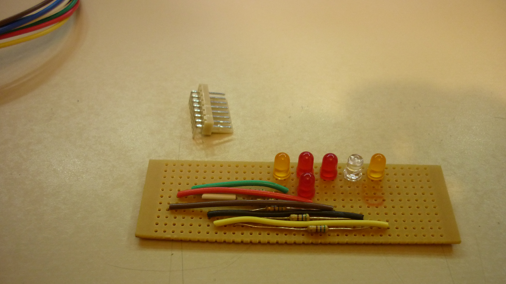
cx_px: 253
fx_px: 483
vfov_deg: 32.7
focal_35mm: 36
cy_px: 174
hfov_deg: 55.3
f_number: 2.8
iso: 320
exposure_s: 1/30
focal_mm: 5.5
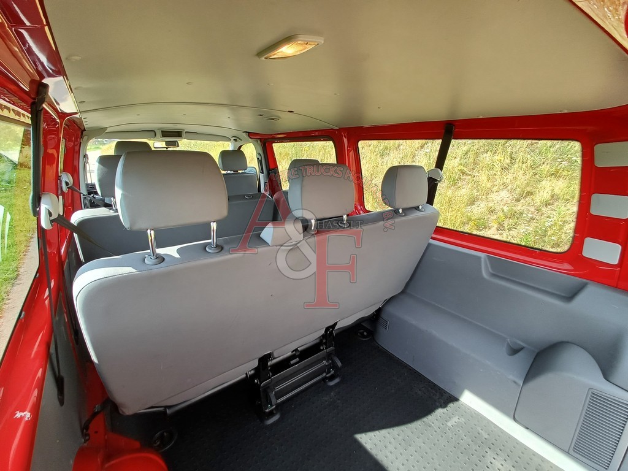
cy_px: 236
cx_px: 314
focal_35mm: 16
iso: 40
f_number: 2.2
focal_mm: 1.64
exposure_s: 1/200
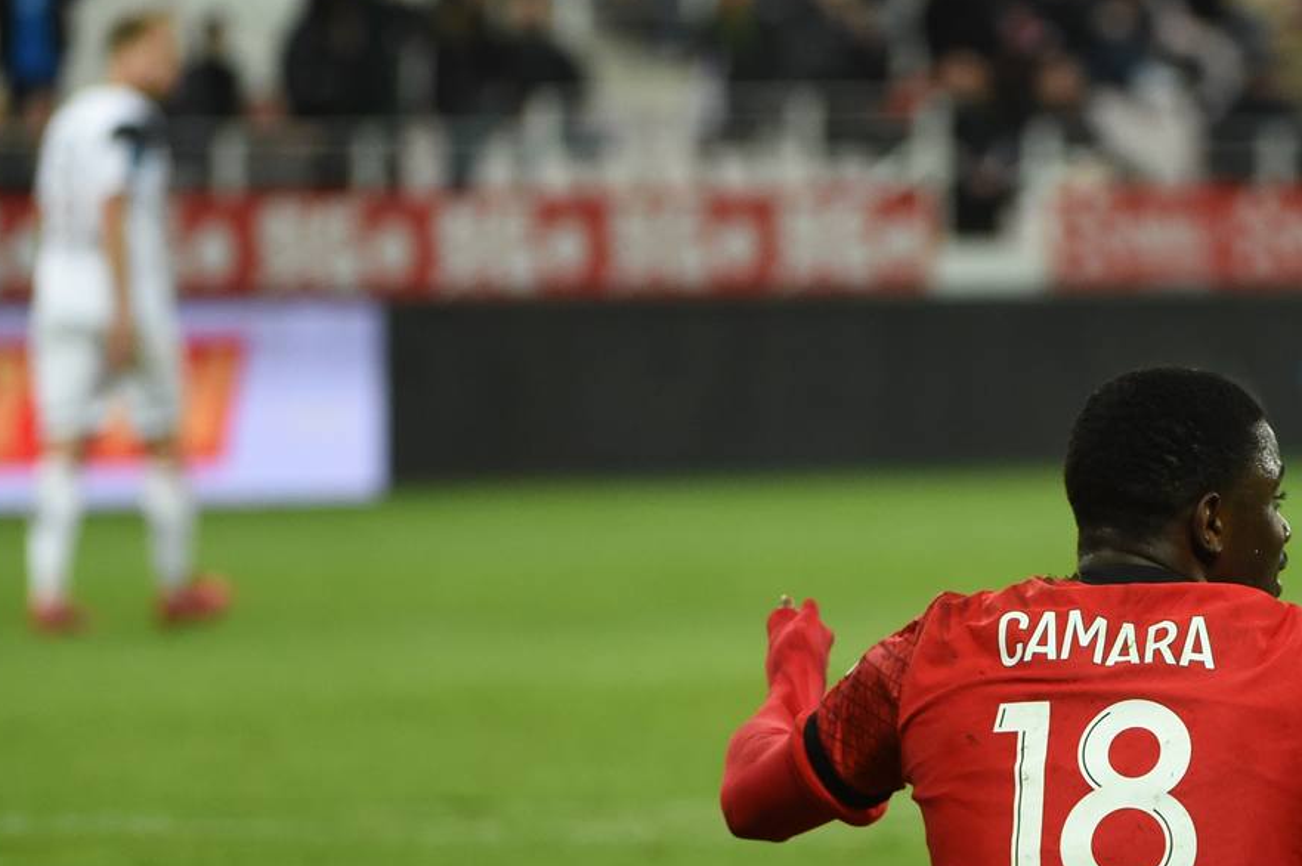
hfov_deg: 2.8
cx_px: 1114
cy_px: 643
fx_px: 26779
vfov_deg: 1.9
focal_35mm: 741
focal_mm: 340
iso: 3200
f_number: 4
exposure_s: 1/800
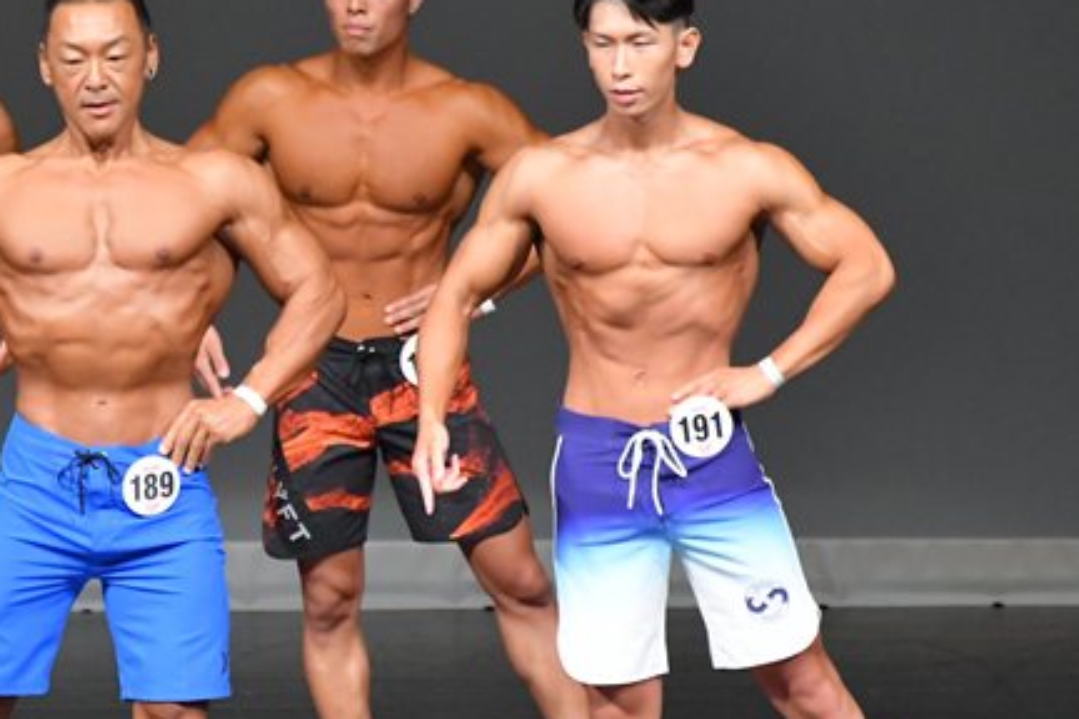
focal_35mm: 565
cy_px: 517
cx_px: 199
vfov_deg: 2.4
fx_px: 16933
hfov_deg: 3.6
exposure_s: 1/400
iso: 5000
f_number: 5.6
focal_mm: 210
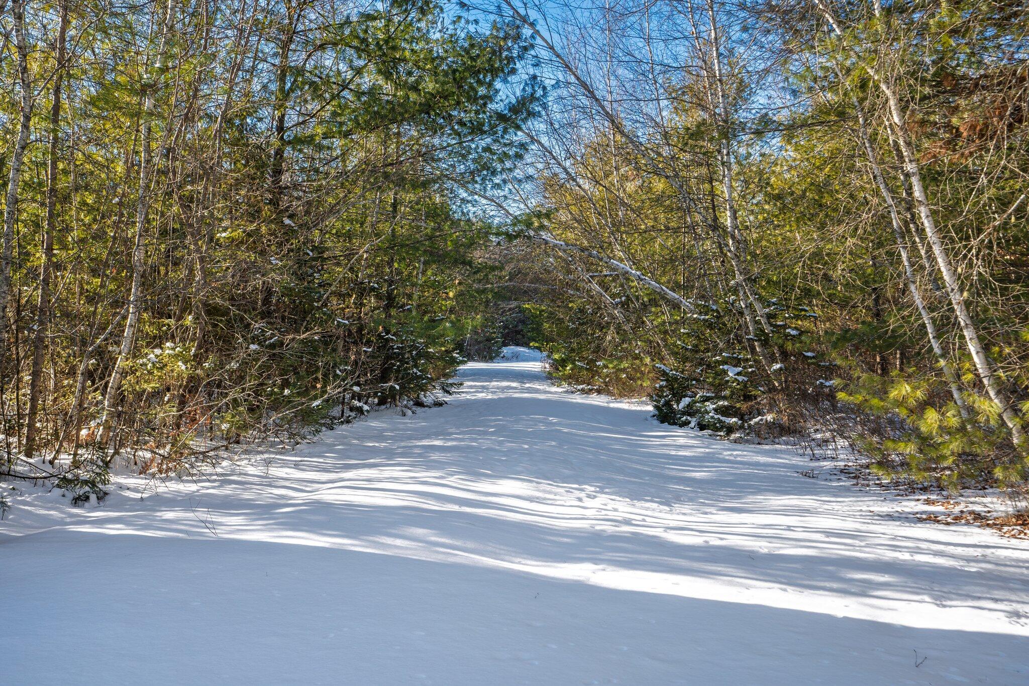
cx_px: 514
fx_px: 1000
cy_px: 343
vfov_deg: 37.8
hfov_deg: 54.4
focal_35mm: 35
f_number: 11
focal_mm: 35
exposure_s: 1/80
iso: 80
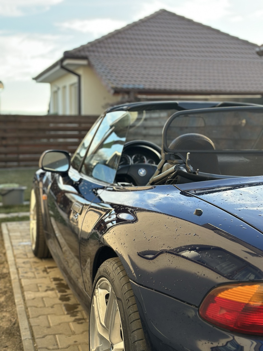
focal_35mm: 48
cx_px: 132
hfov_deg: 30.3
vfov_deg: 39.7
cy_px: 176
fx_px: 486
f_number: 1.78
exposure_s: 1/529
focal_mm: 6.86
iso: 80
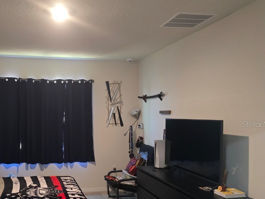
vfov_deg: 41.5
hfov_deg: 52.6
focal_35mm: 34
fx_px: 260
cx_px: 83
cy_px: 124
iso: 800
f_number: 1.7
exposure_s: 1/60
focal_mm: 6.3
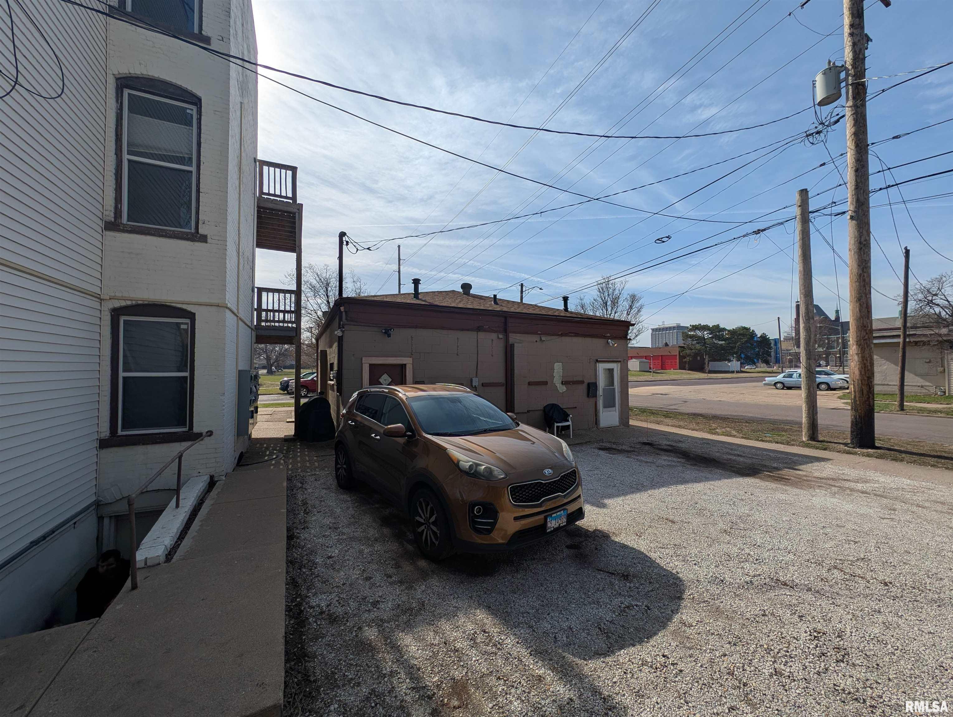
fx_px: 331
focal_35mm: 12
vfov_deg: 94.6
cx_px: 476
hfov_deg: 110.5
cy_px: 358
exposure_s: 1/5435
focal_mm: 2.23
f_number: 1.95
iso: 44
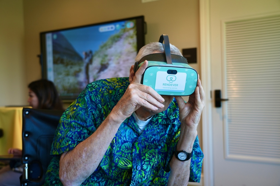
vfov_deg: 35.1
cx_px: 140
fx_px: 296
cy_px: 93
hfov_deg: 50.7
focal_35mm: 38
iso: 200
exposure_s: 1/125
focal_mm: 38
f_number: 4
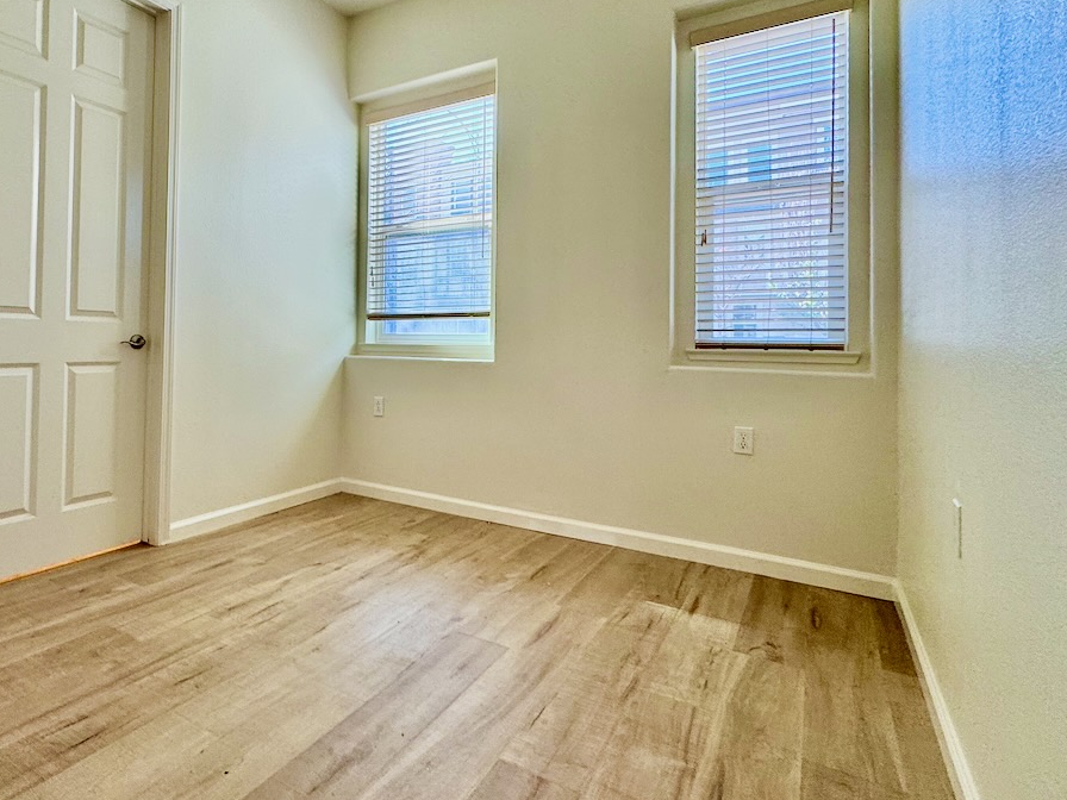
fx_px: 616
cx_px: 401
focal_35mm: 20
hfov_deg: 80.3
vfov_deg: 65.6
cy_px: 335
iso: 100
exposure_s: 1/120
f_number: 2.2
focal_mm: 2.22
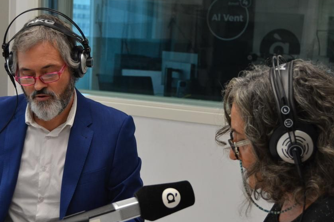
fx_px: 612
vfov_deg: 20.6
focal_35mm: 66
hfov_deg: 30.5
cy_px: 128
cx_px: 140
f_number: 4.5
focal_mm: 32
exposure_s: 1/60
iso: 800
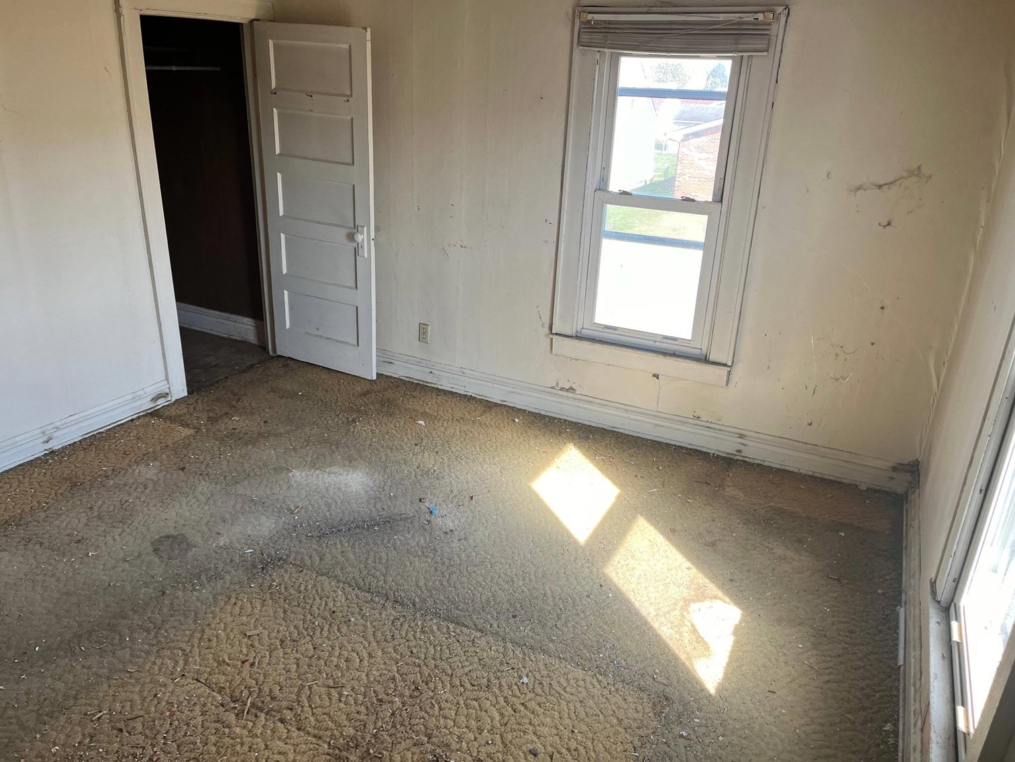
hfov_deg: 67.3
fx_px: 762
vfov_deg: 53.1
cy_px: 381
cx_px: 508
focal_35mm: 26
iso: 50
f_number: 1.6
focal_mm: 5.1
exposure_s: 1/122
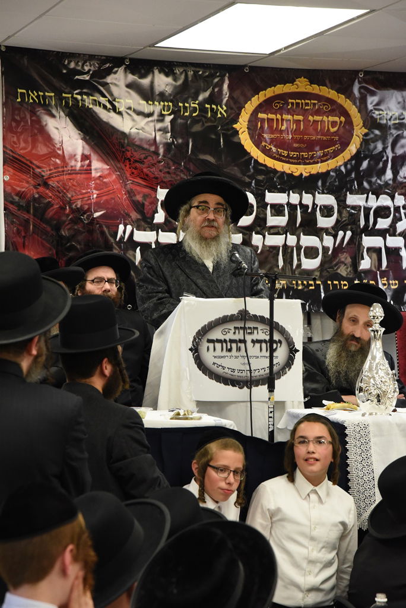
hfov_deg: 14.0
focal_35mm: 98
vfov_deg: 20.8
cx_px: 203
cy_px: 304
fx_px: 1655
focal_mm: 98
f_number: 6.3
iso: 5600
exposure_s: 1/250
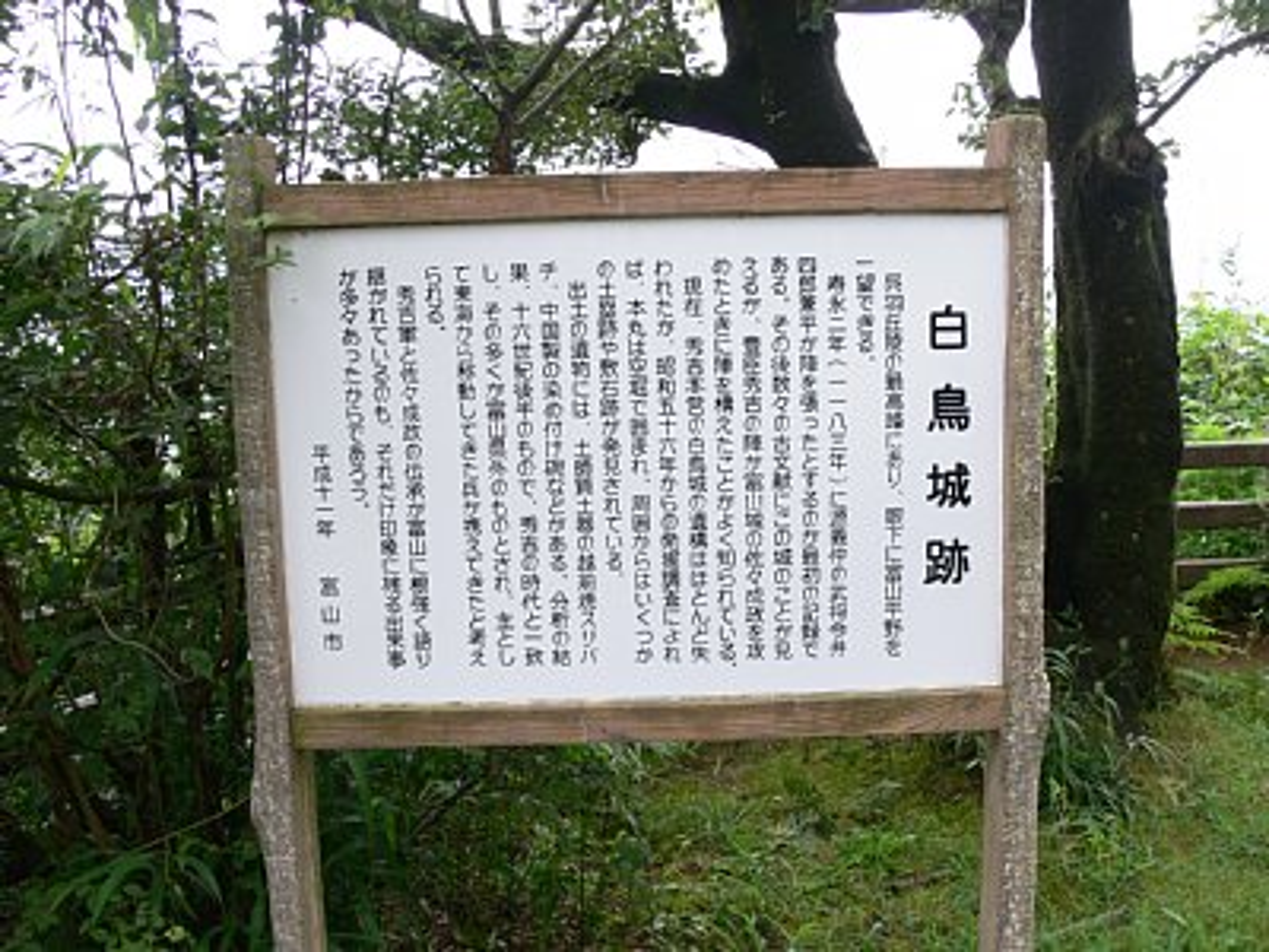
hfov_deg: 52.6
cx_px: 634
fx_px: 1283
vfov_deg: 40.7
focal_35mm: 35
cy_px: 476
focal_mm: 7.4
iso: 80
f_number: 4
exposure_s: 1/100
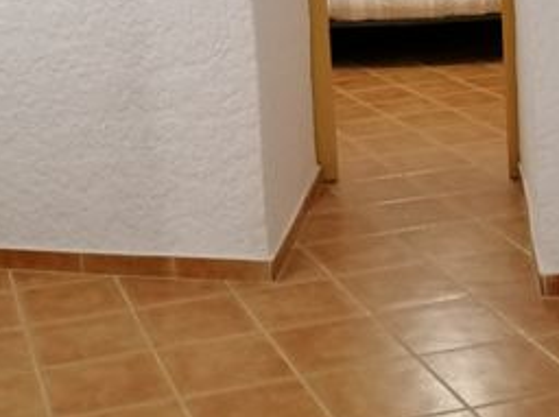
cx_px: 228
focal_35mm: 80
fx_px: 1289
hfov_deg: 24.4
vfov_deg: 17.8
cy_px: -31
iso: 320
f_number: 1.8
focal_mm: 4.75
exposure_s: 1/25
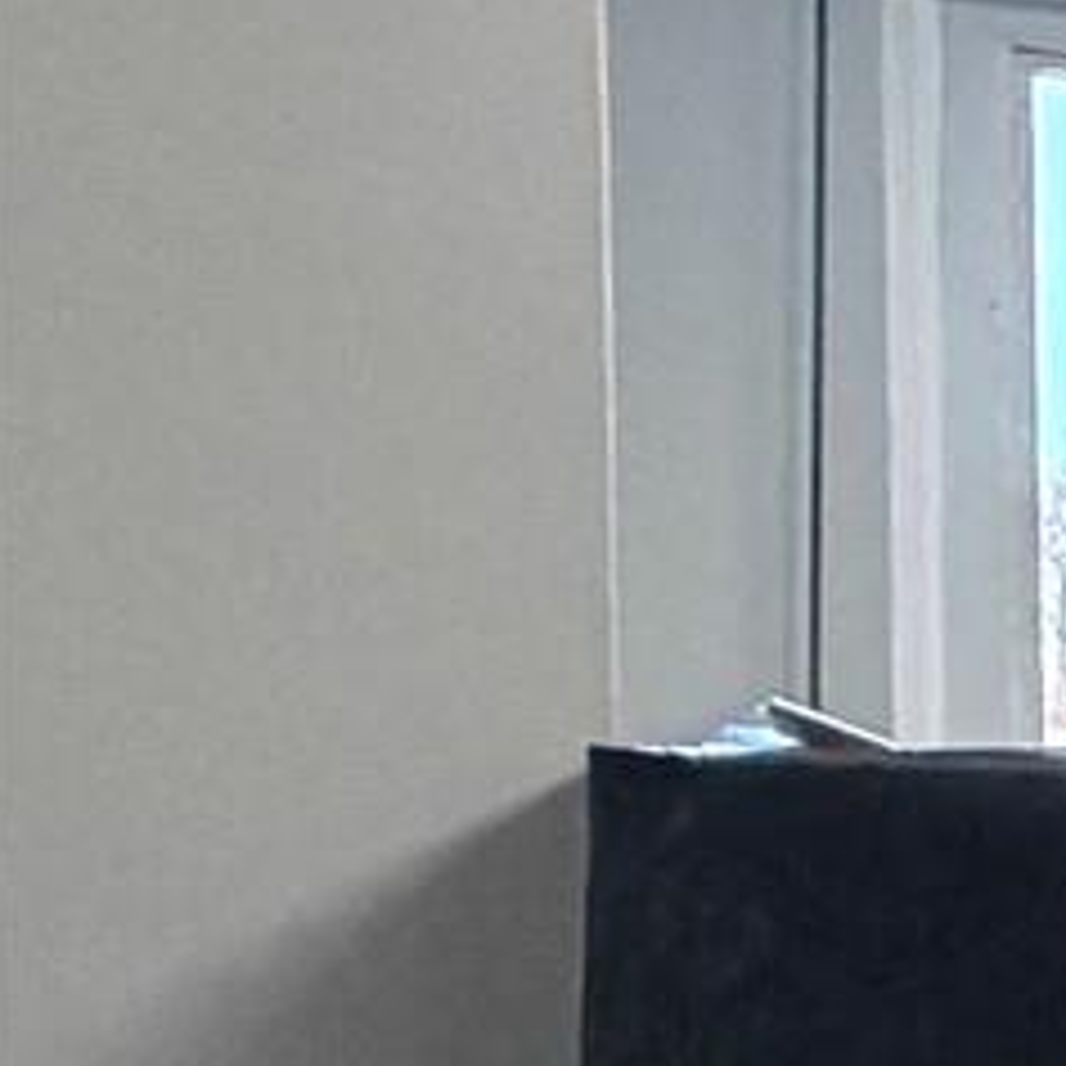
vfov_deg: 16.1
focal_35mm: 107
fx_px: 3728
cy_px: 958
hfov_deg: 7.5
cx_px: 4588
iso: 320
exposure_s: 1/120
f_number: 2.2
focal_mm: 2.22
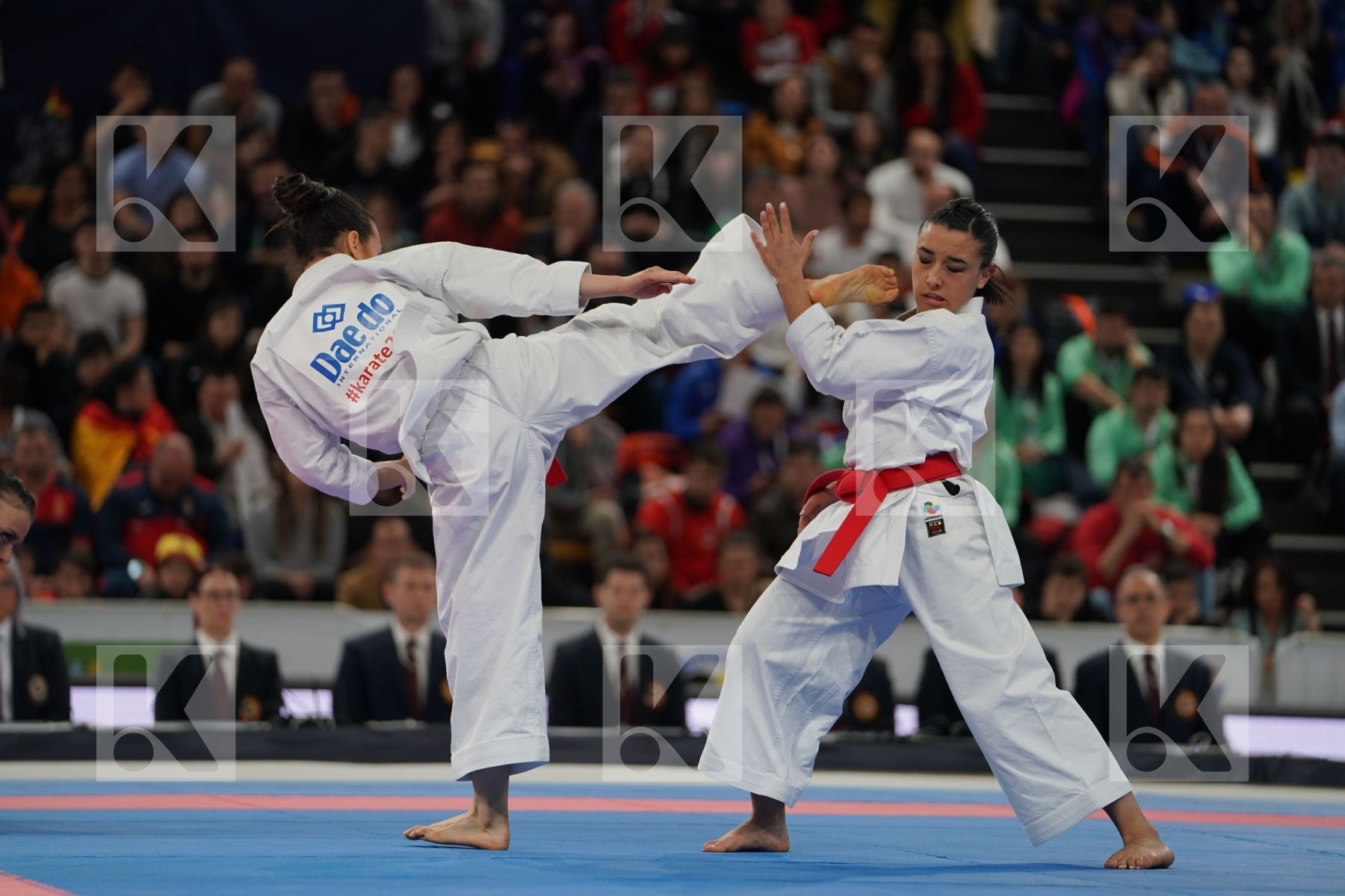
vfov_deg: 7.6
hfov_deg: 11.4
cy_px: 448
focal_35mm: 181
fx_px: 6762
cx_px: 672
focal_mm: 181
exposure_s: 1/500
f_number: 2.8
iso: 640
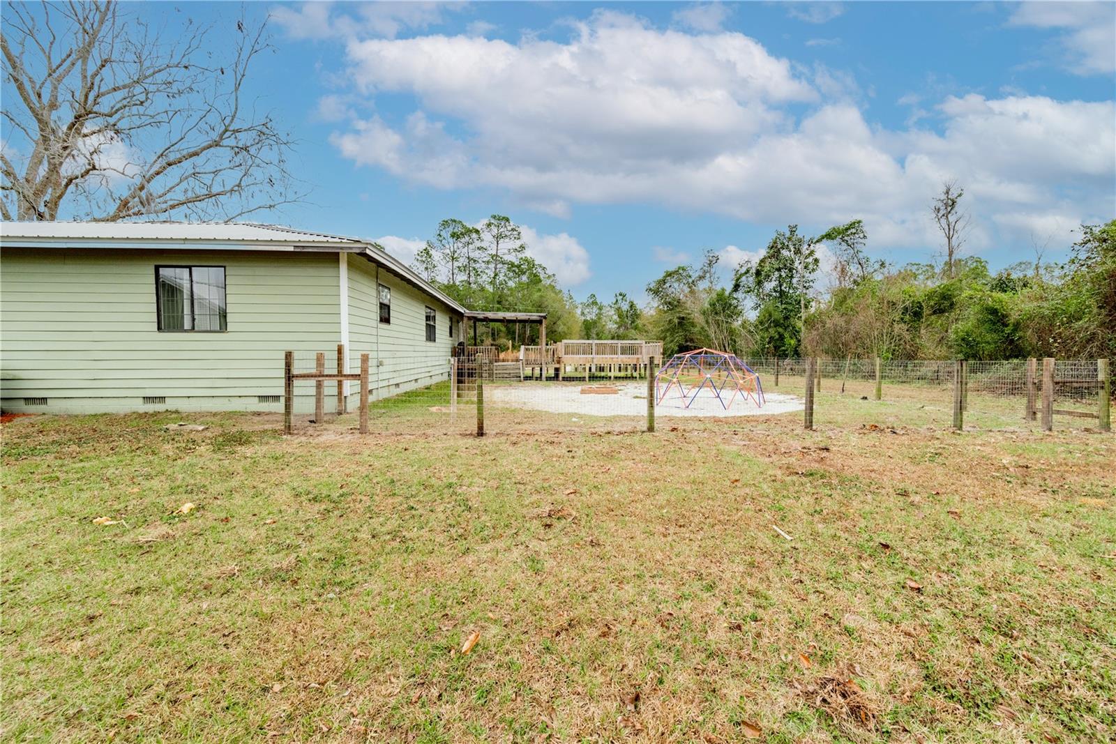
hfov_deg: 104.2
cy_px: 372
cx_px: 558
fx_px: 434
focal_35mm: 14
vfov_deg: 81.2
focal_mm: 14
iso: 320
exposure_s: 1/2500
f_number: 8
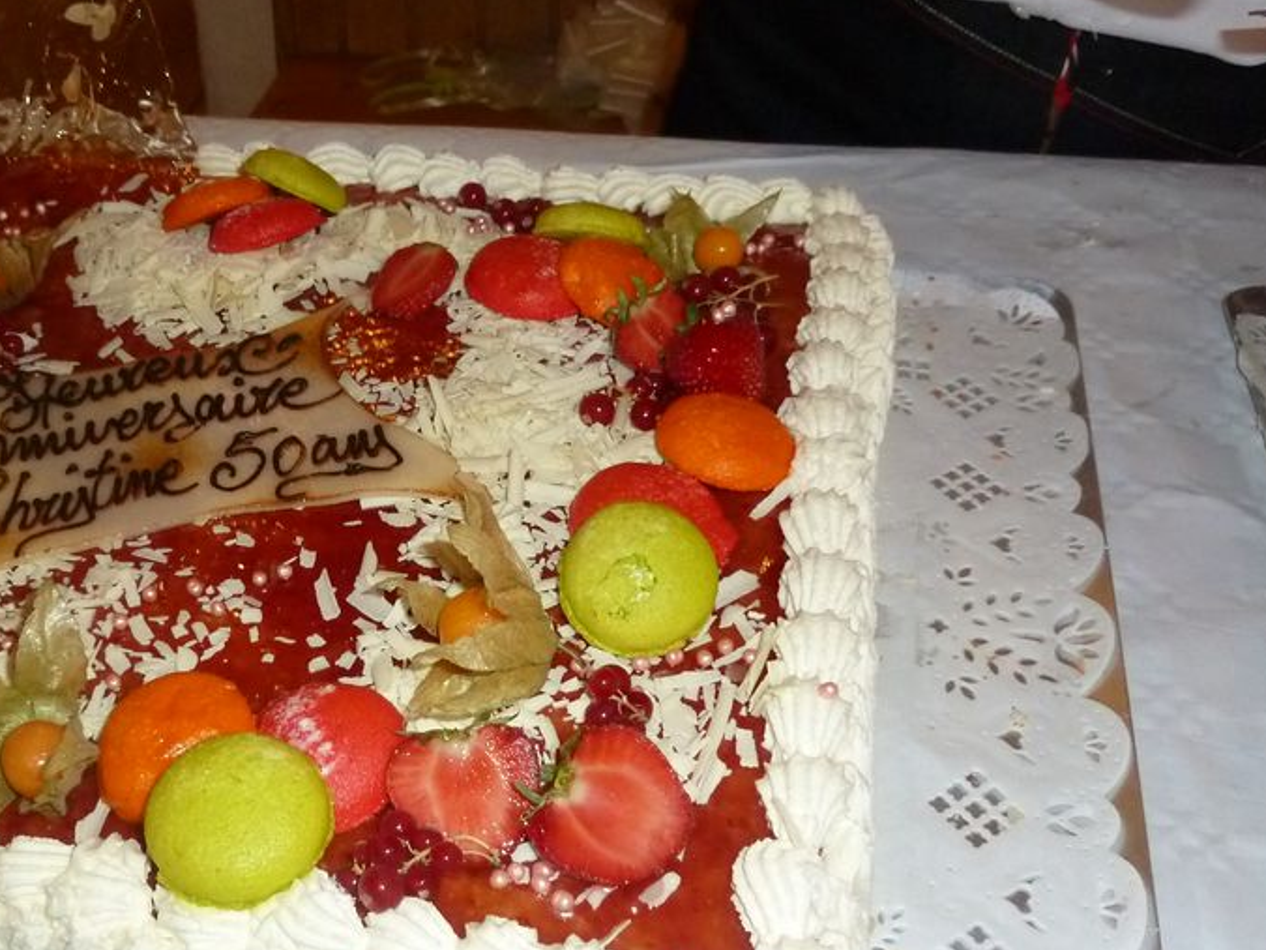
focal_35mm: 37
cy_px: 560
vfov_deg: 38.5
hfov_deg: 48.5
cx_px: 343
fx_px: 1353
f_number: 3.3
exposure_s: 1/30
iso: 320
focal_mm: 4.1
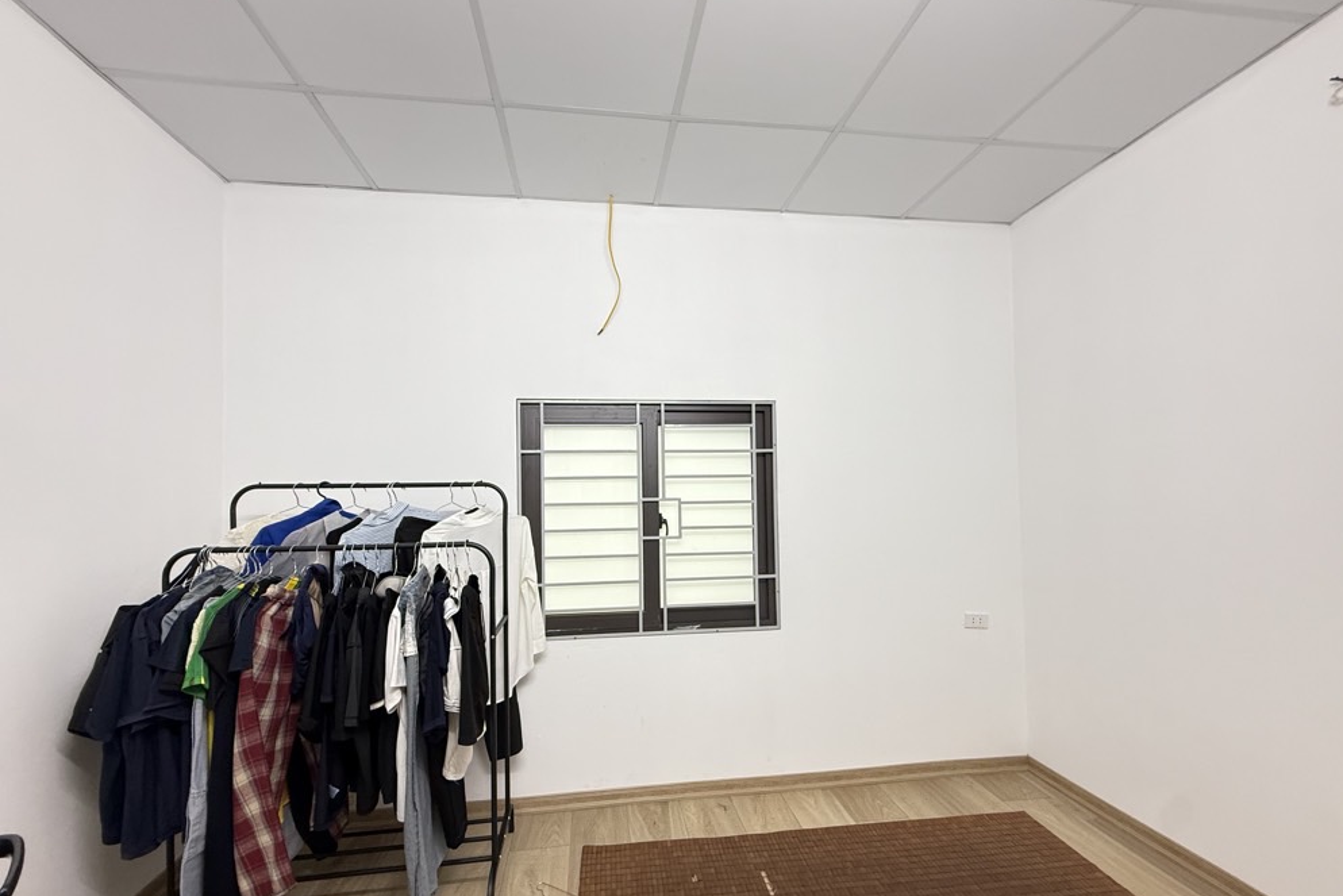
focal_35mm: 15
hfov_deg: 100.4
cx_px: 670
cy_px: 478
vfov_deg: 77.2
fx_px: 560
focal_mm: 2.22
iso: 320
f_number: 2.2
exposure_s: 1/50
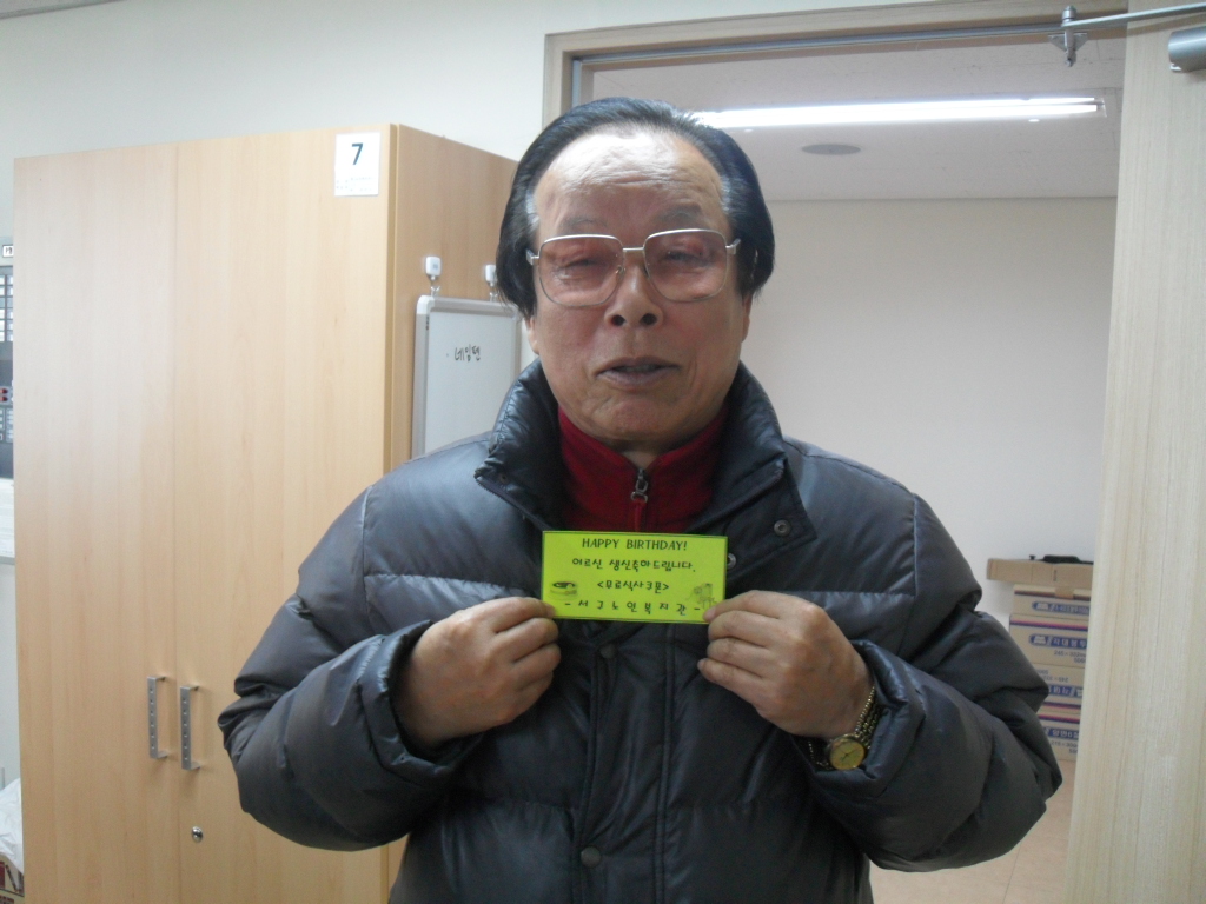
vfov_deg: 40.7
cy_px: 452
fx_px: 1219
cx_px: 603
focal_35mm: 35
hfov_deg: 52.6
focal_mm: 6.2
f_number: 2.8
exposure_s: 1/30
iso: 200
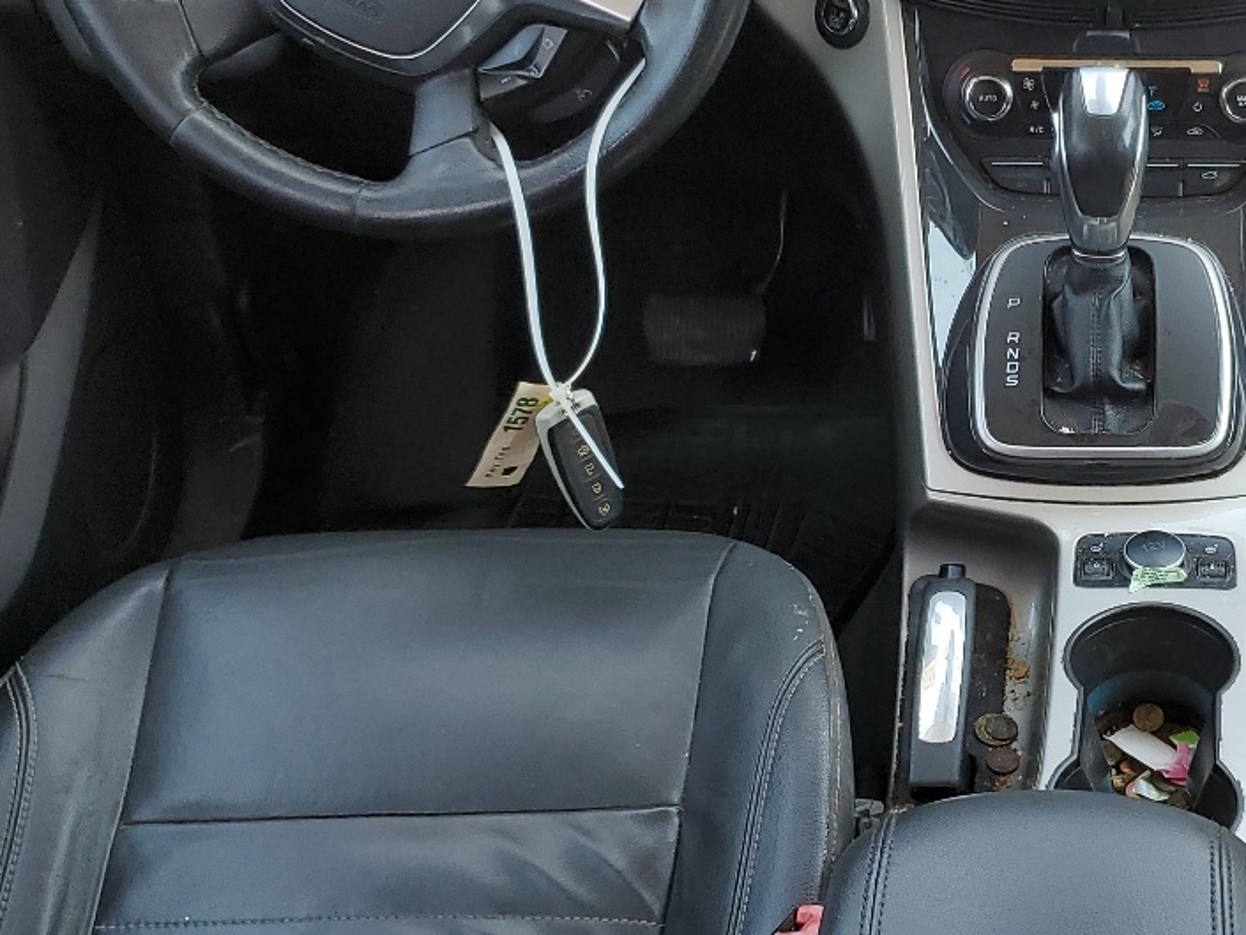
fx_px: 2124
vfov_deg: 24.8
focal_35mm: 59
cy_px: 442
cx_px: 1112
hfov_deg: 31.2
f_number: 1.5
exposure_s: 1/208
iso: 50
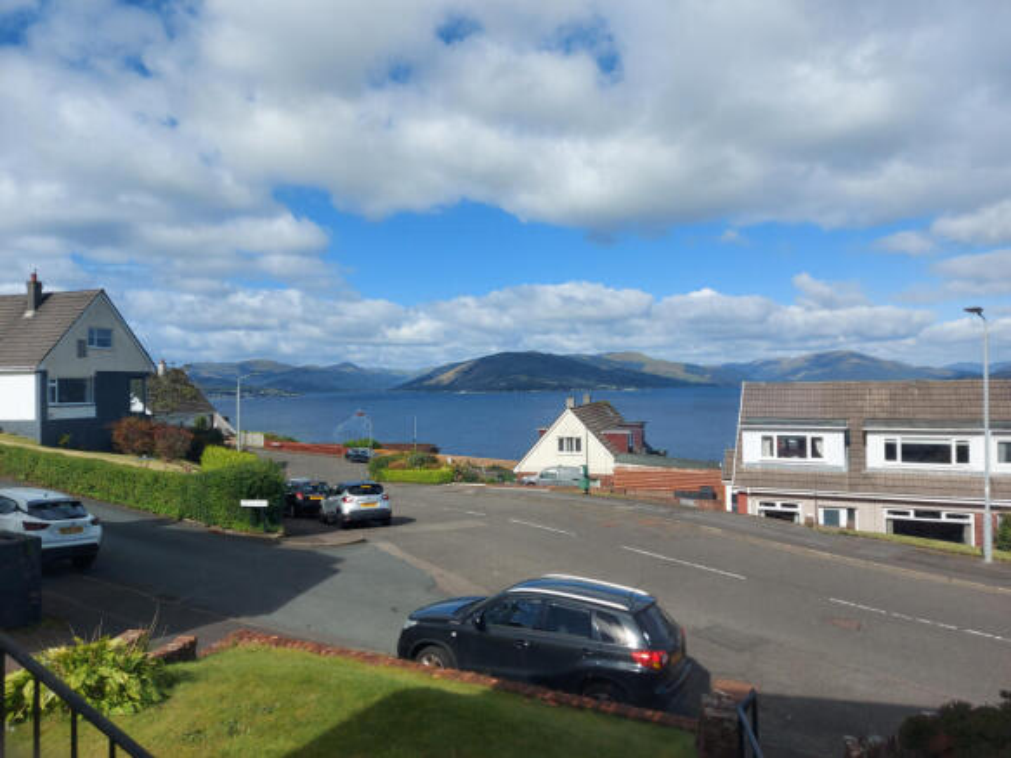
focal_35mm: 24
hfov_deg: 71.6
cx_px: 506
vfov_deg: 56.8
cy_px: 379
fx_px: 701
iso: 32
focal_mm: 5.23
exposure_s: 1/1245
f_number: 1.8
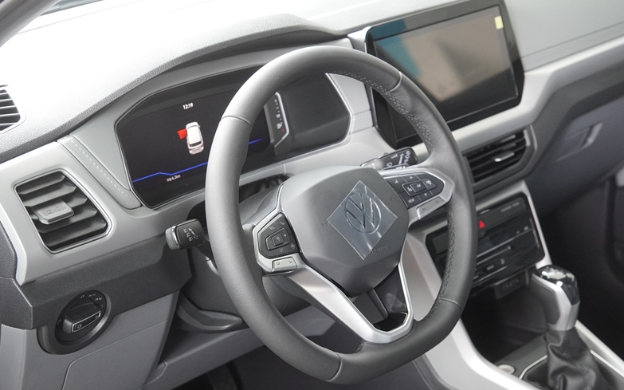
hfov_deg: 30.2
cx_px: 341
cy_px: 201
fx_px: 1156
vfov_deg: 19.1
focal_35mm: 68
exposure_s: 1/160
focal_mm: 34
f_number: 3.5
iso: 1600
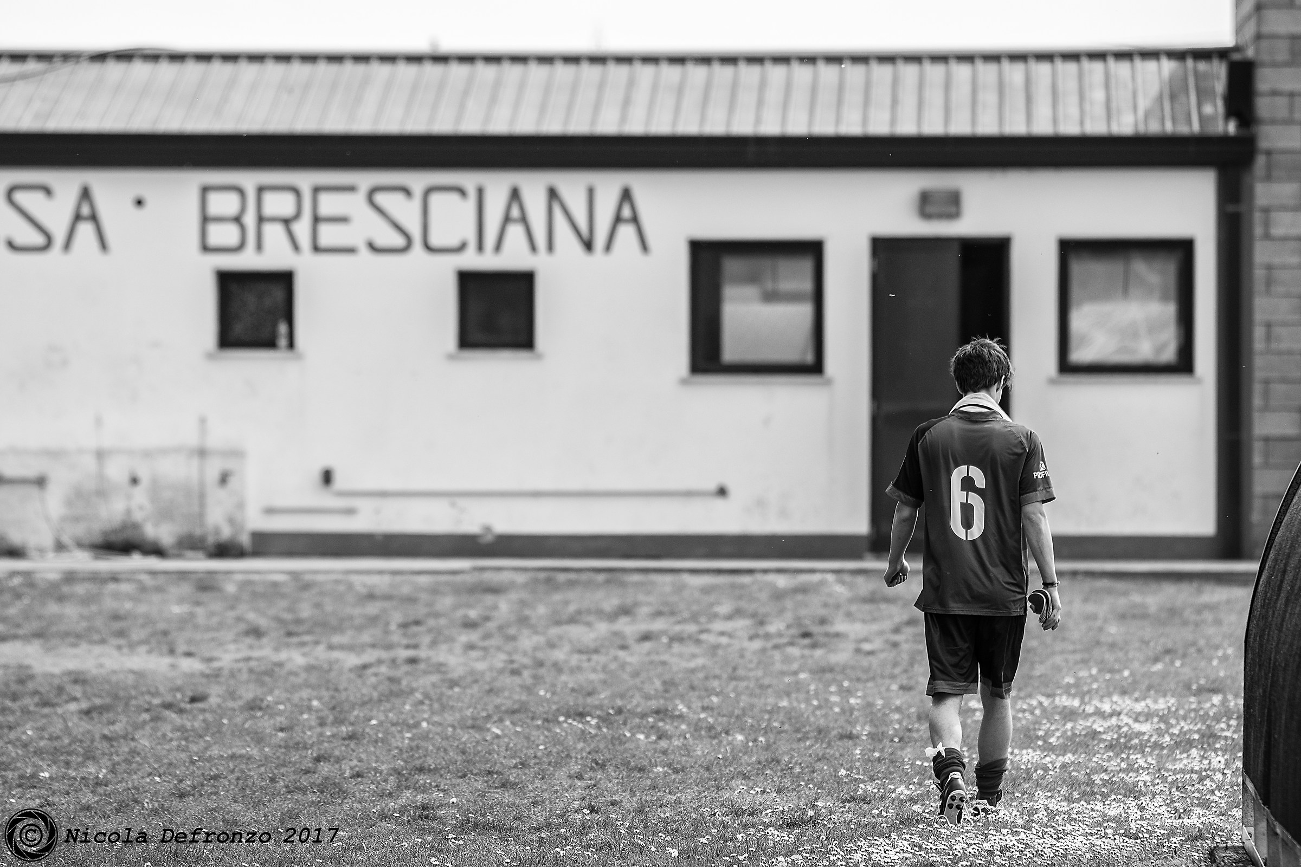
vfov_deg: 4.6
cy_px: 434
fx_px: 10841
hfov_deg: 6.9
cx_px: 650
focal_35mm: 300
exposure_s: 1/1250
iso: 200
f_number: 4.5
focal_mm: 200
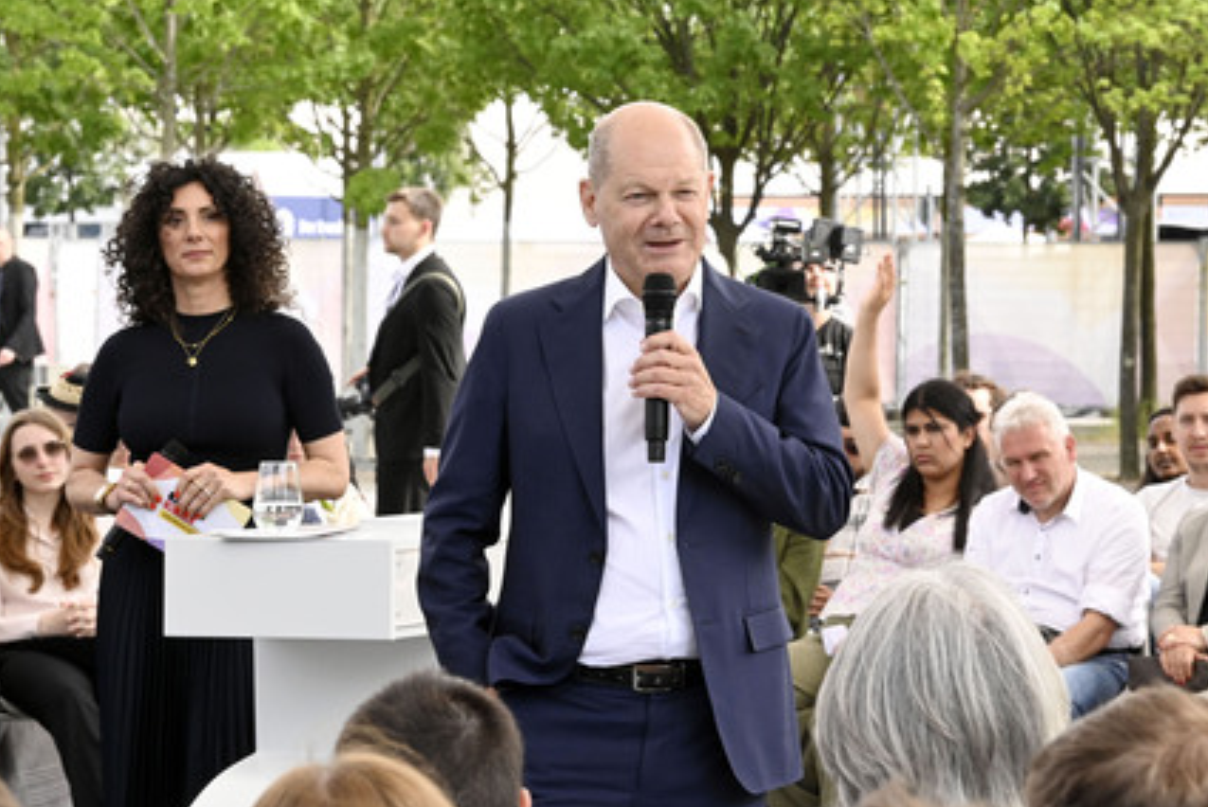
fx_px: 4802
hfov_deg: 14.3
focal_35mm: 143
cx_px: 627
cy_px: 421
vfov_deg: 9.6
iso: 2500
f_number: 16
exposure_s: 1/320
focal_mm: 135
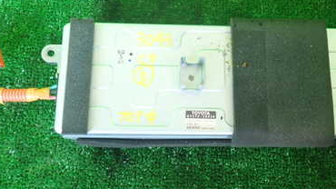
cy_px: 39
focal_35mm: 53
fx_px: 472
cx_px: 206
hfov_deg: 39.0
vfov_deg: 22.3
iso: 160
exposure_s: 1/60
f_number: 2.3
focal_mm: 5.4
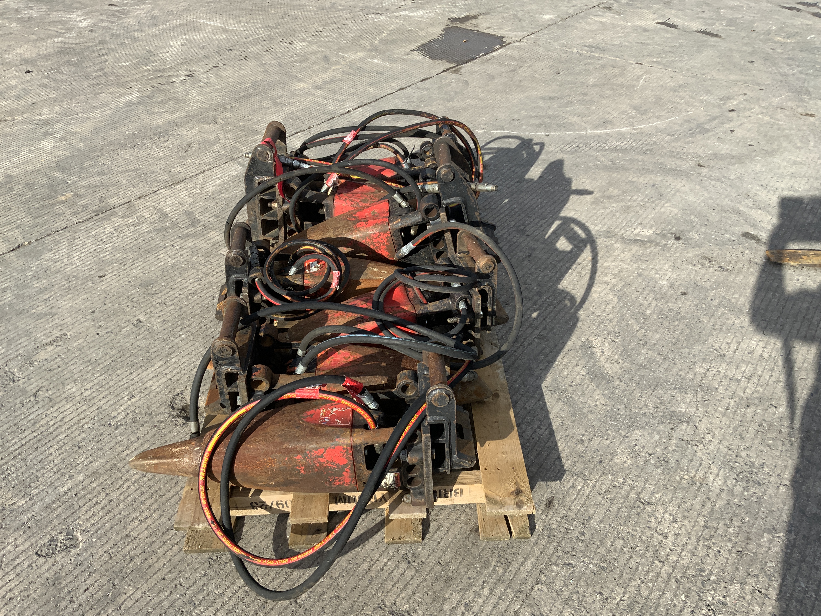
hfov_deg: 61.7
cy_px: 308
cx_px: 410
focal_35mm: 29
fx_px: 688
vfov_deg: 48.2
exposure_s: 1/1342
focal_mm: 3
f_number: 1.8
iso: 16
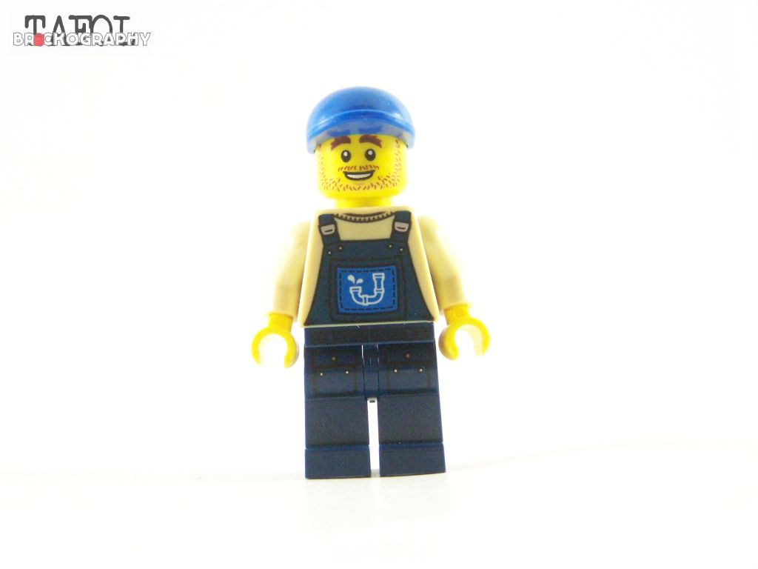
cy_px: 284
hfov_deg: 16.8
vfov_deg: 12.7
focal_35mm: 117
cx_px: 379
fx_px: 2562
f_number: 3.2
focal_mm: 19.4
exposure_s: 1/60
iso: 400
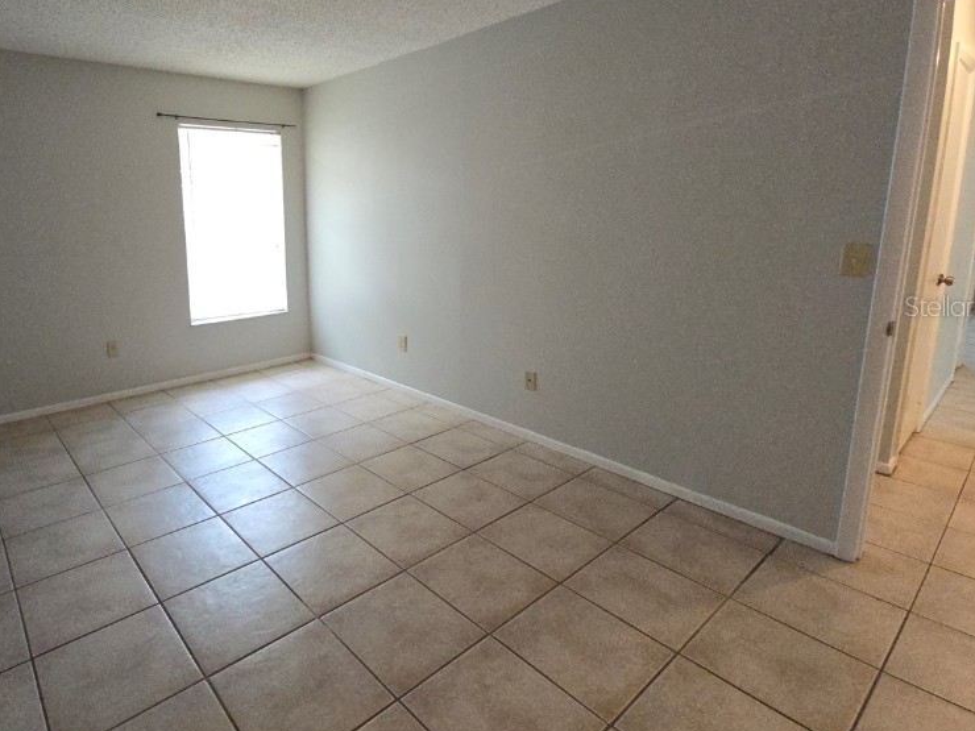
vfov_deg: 71.1
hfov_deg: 85.7
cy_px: 306
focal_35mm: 18
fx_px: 507
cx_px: 354
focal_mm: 2.2
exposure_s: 1/60
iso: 400
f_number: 2.2
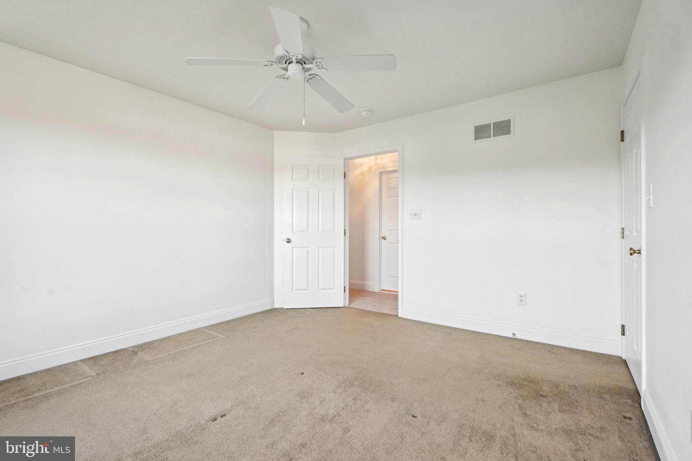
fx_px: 308
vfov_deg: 73.7
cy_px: 230
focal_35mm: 16
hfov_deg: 96.7
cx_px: 346
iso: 400
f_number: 8
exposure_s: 1/30
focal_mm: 16
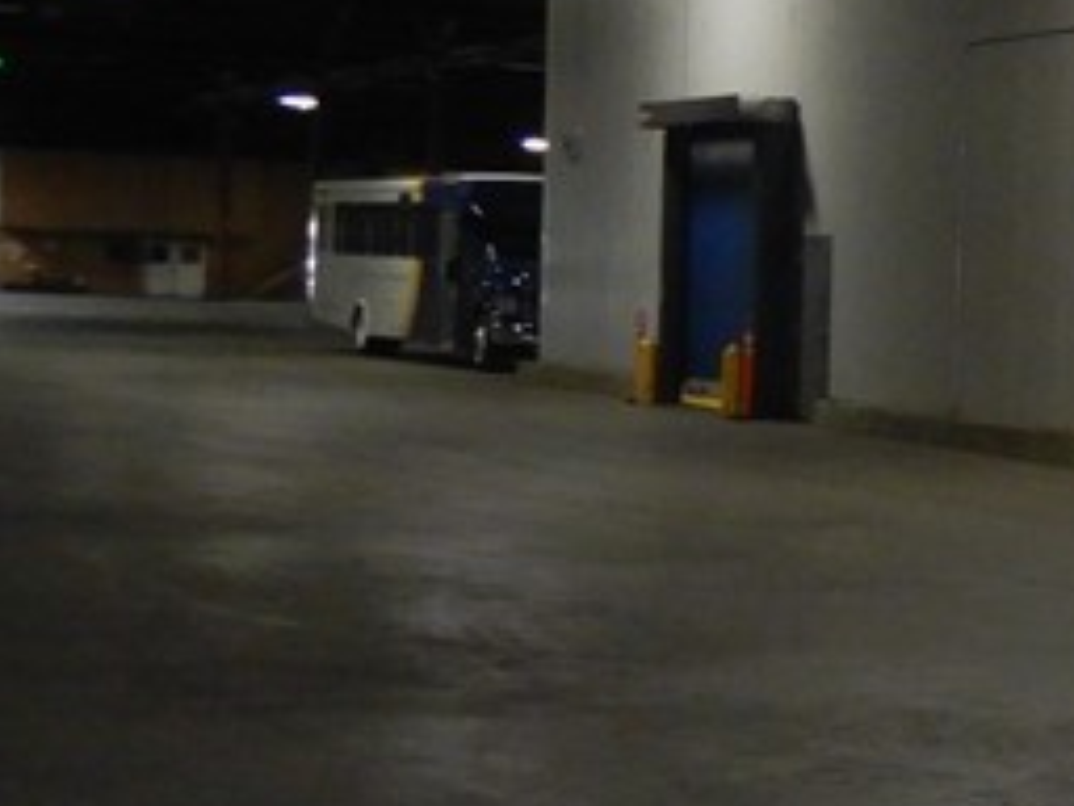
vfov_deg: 15.4
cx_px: 1741
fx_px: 2979
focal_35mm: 96
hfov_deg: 17.7
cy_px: 424
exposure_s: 1/15
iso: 450
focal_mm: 4.3
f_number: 2.8
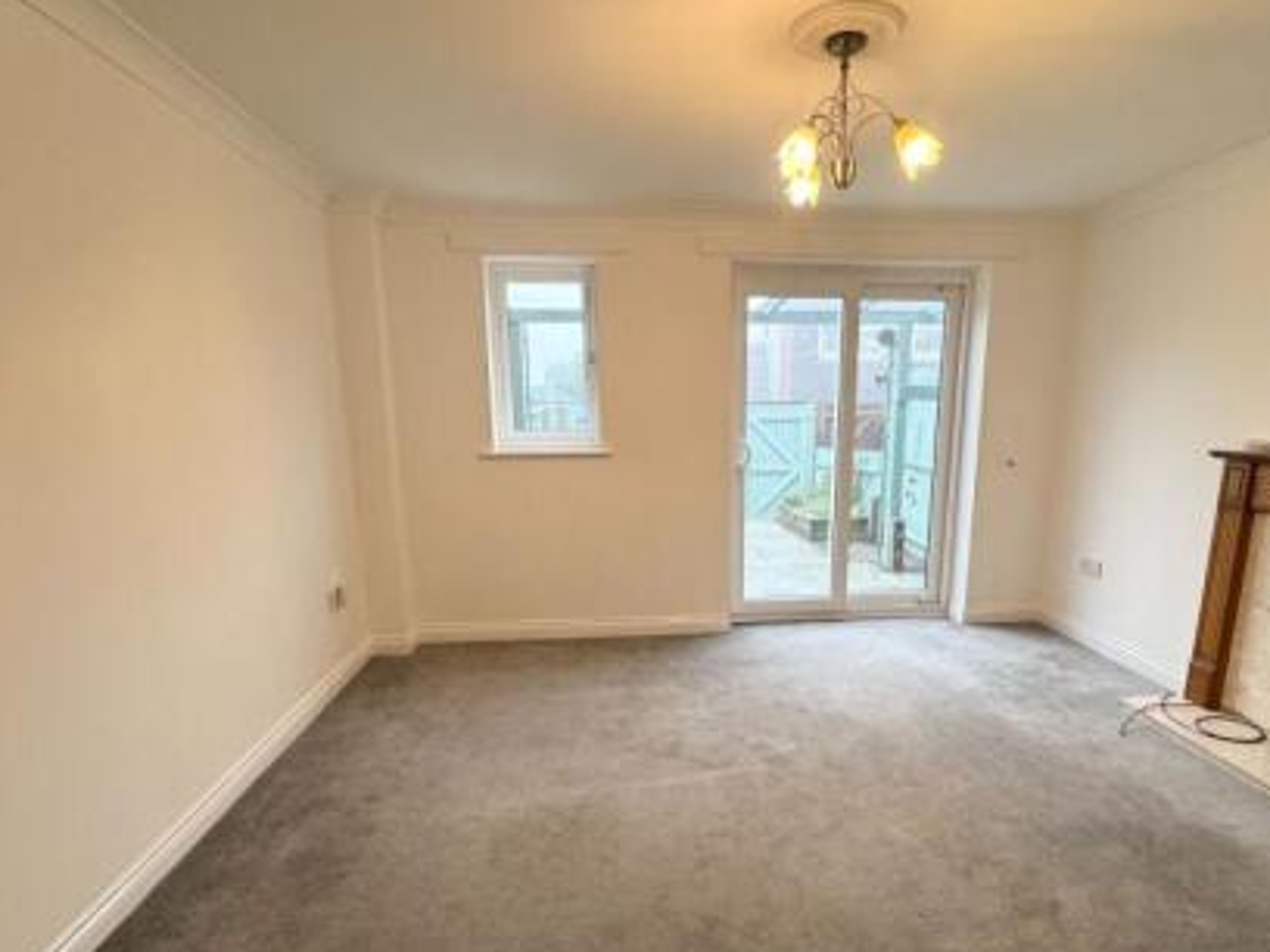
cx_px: 680
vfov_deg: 65.4
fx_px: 734
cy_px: 571
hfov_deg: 81.6
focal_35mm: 20
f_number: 2.2
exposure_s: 1/100
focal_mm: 2.22
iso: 200
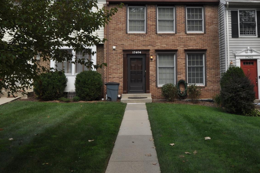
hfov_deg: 42.3
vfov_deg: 28.8
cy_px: 44
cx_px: 173
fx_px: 331
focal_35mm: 46
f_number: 9
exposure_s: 1/200
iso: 200
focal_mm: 17
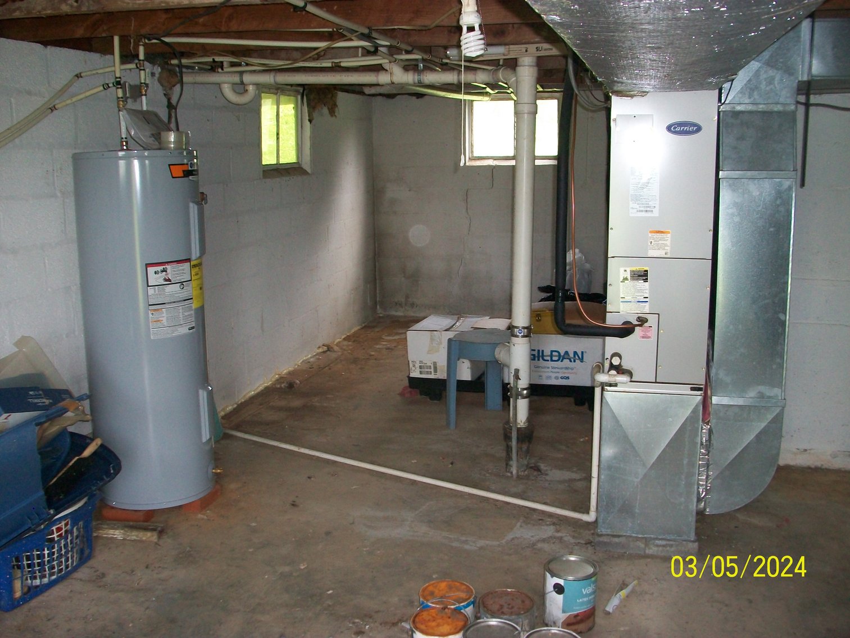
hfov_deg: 54.0
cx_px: 425
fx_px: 835
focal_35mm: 34
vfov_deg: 41.8
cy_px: 319
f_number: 2.8
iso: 120
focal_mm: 5.7
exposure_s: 1/60
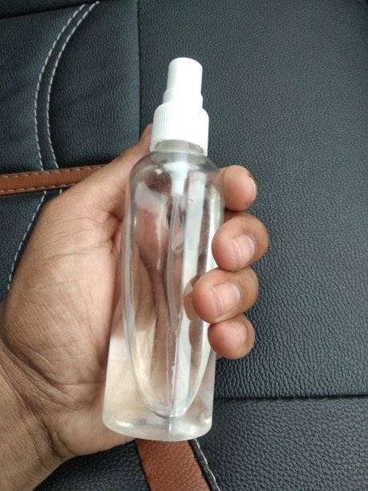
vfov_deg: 67.3
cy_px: 246
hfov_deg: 53.1
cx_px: 184
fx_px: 369
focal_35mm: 26
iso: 500
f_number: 2.2
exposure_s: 1/33
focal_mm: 3.81
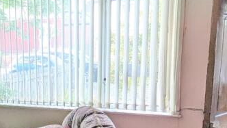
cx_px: -13
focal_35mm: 47
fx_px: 283
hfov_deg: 37.7
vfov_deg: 24.8
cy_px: 111
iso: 72
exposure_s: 1/33.3
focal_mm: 1.83
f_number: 2.2
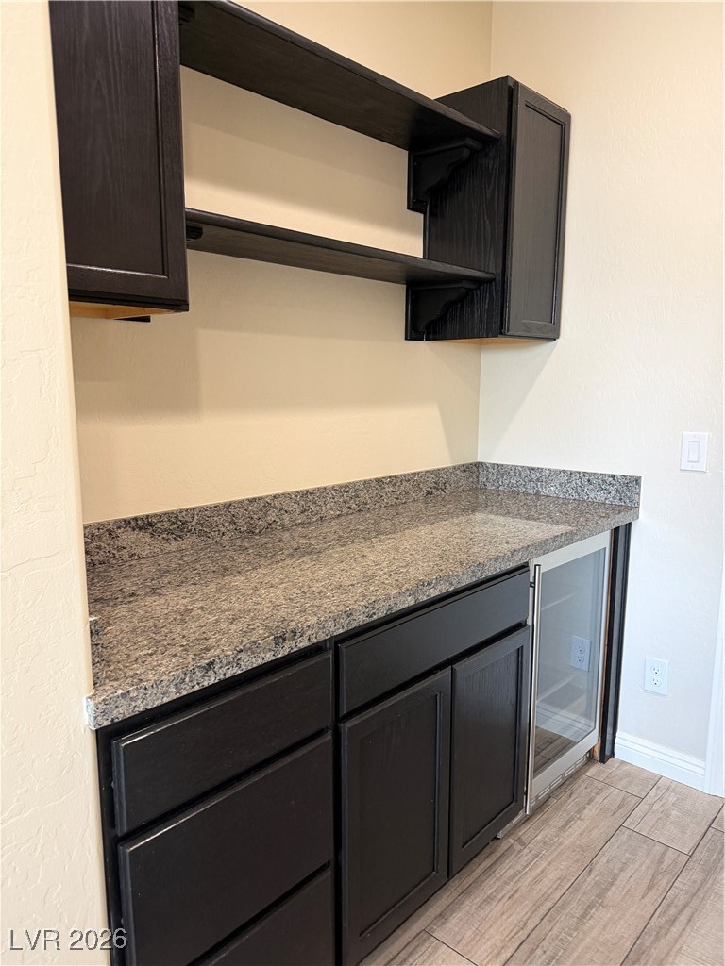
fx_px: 670
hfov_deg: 56.8
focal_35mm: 24
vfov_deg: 71.6
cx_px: 362
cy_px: 483
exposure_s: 1/60
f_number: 1.78
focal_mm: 6.76
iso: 250
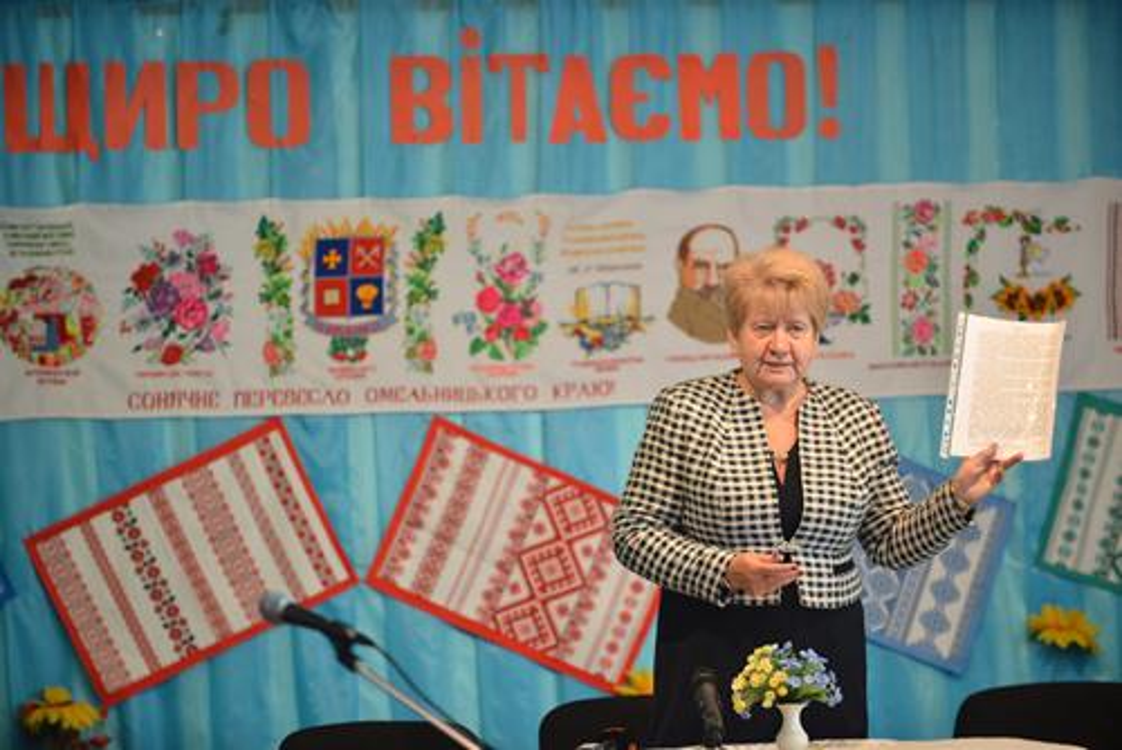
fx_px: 5925
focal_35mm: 190
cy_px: 375
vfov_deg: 7.2
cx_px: 561
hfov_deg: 10.8
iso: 1600
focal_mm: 190
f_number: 2.8
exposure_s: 1/125
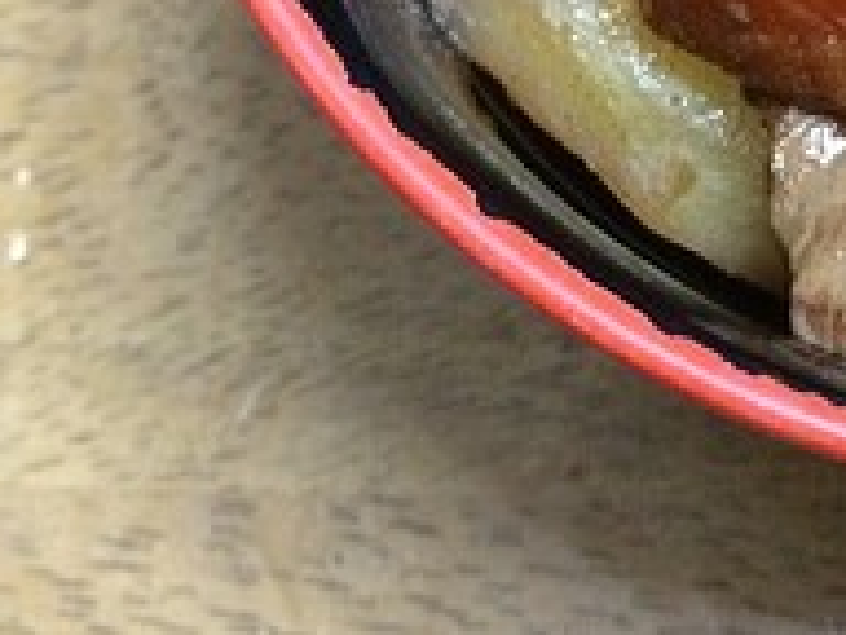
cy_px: -370
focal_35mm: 100
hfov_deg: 18.5
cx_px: 1058
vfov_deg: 13.7
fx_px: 2444
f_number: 2.2
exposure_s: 1/30
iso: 320
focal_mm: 4.12
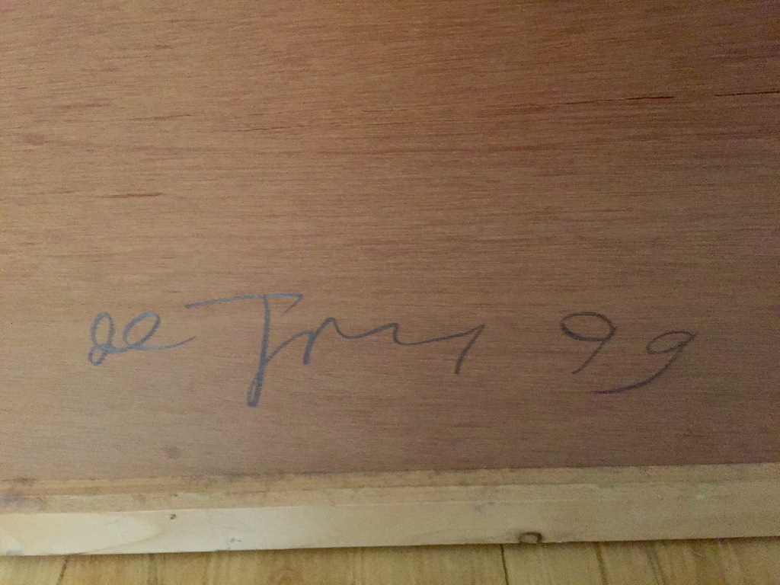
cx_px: 390
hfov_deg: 61.7
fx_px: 653
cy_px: 292
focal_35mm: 29
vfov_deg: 48.2
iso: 640
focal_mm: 4.15
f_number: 2.2
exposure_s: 1/17
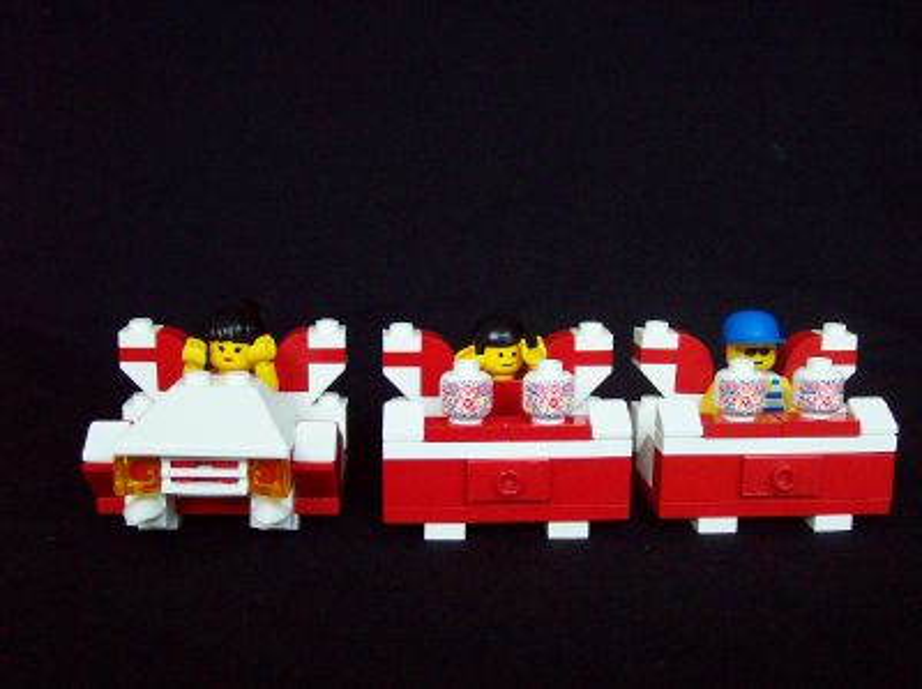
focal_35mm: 45
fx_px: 1197
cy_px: 344
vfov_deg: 32.1
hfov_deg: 42.1
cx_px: 461
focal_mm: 7.6
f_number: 3
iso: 151
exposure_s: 1/42
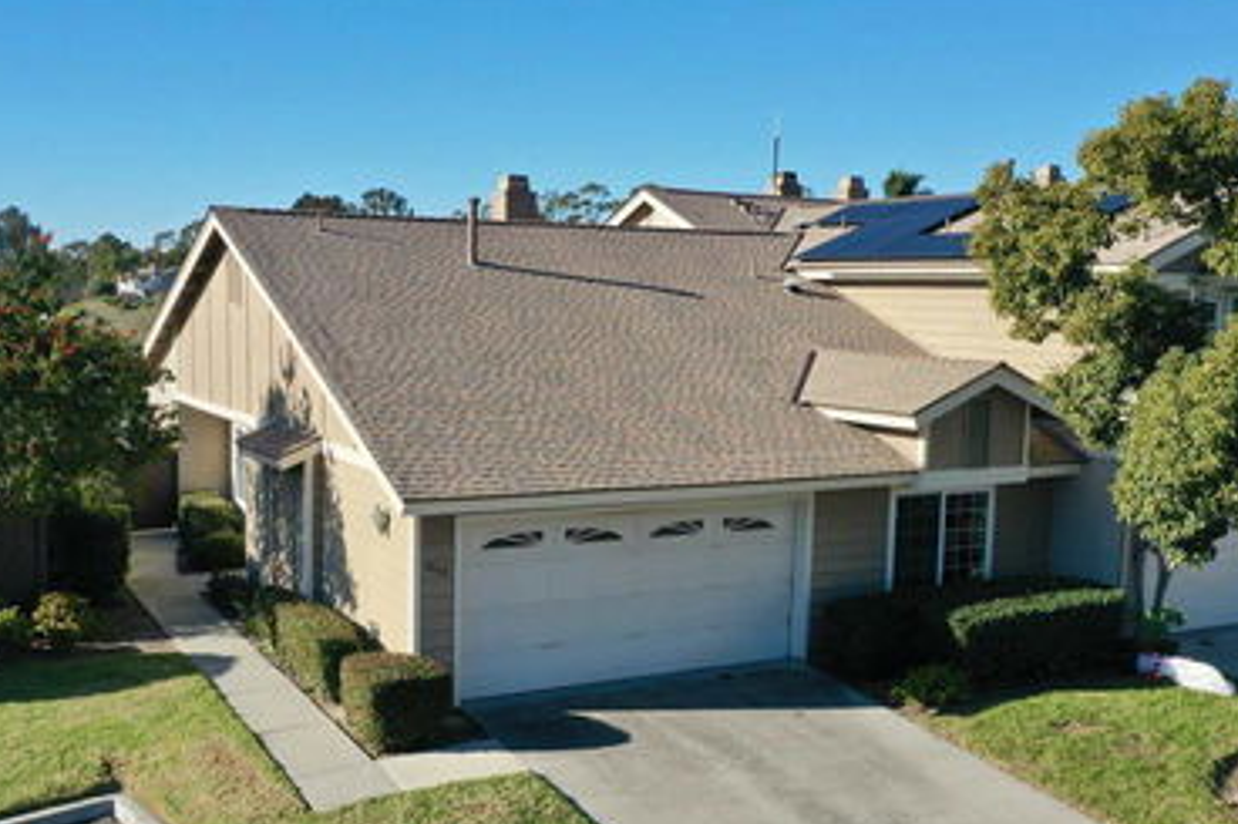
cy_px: 446
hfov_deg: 49.5
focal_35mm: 39
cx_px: 569
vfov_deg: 34.2
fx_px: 1341
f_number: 6.3
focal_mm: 10.26
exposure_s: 1/500
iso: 100
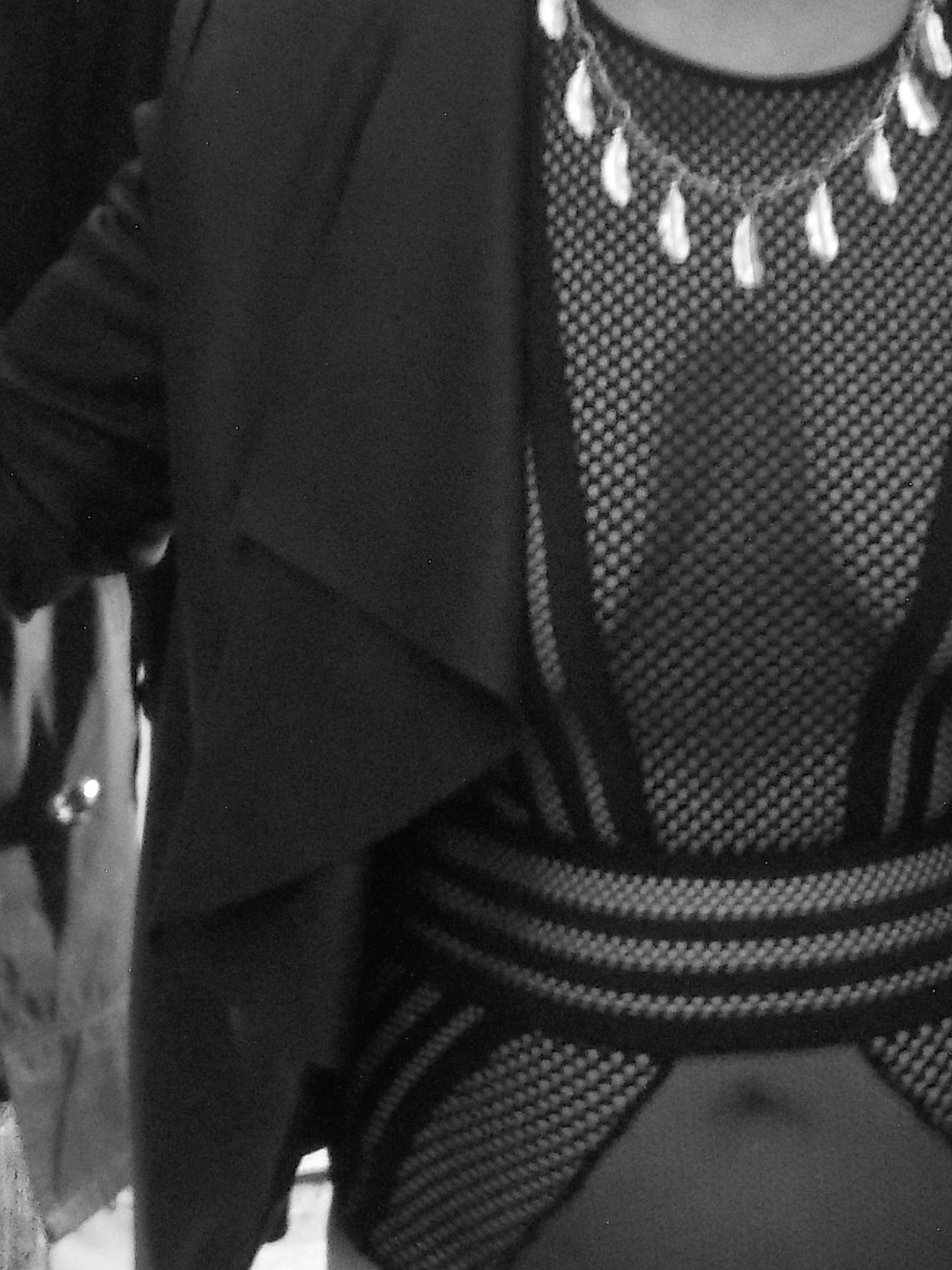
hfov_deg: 19.1
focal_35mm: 77
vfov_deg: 25.3
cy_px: 530
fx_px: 2823
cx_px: 535
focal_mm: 4.1
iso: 800
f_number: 3.3
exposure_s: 1/3
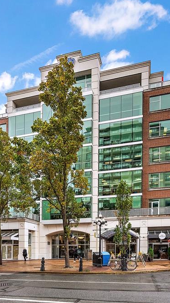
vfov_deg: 66.1
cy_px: 150
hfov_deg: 40.1
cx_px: 95
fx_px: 232
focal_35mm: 29
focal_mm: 18
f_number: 9
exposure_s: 1/250
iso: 1250
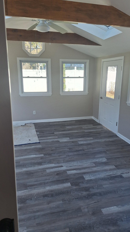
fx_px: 159
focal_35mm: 26
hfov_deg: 44.3
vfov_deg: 71.9
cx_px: 72
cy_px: 113
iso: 40
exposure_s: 1/418
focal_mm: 5.54
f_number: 1.8
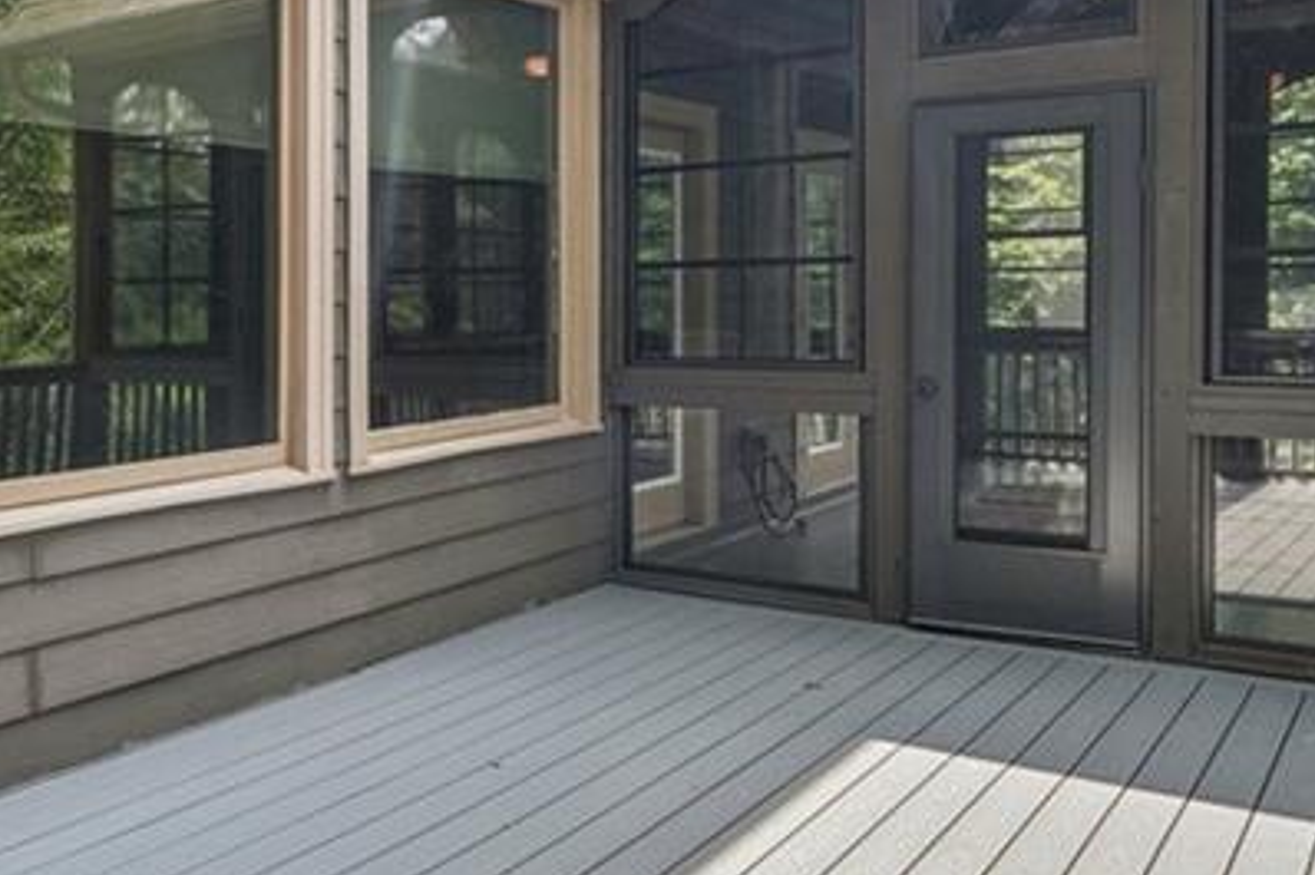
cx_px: 367
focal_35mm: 36
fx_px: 1314
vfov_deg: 36.5
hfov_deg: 51.4
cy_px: 296
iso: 320
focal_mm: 14
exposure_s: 1/200
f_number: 8
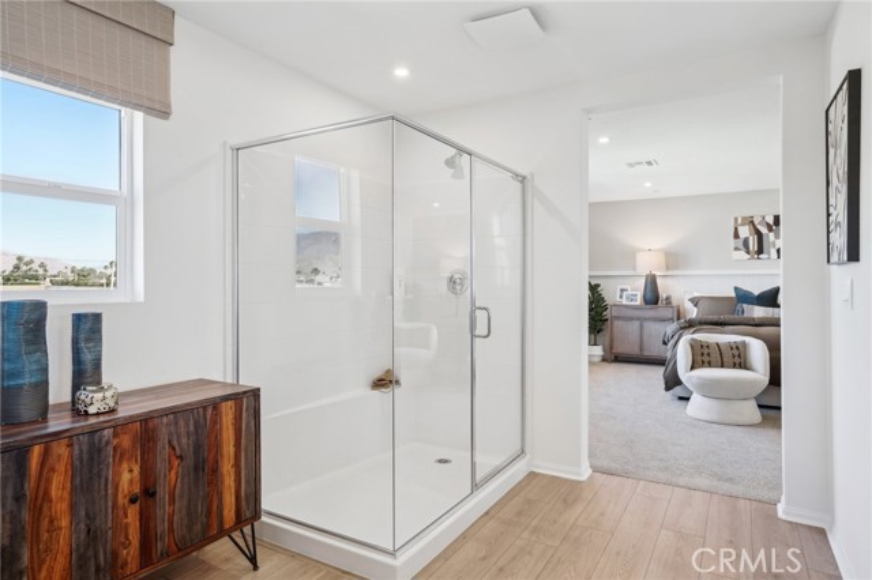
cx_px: 436
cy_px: 290
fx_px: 508
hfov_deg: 81.2
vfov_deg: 59.4
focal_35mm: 21
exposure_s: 1/30
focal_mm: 21
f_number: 7.1
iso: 320
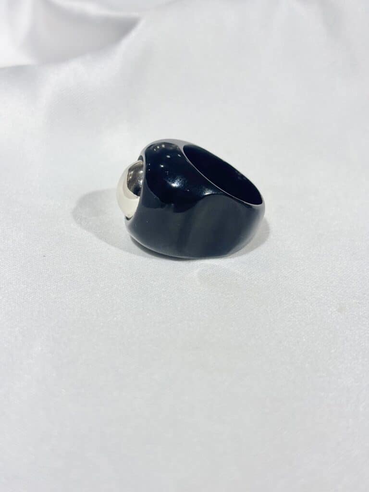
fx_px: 739
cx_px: 184
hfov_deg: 28.0
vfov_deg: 36.8
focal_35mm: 52
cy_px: 246
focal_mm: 5.96
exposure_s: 1/264
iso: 32
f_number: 1.6
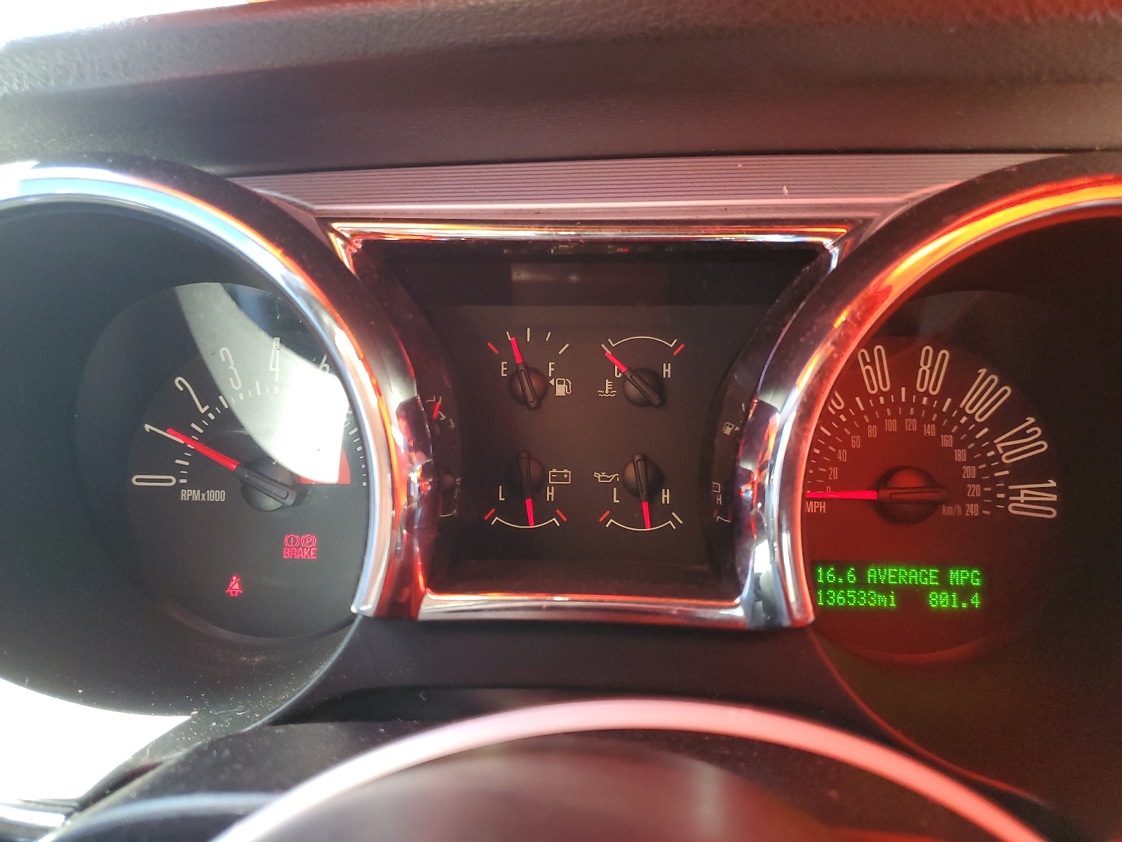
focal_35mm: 26
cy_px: 421
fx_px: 843
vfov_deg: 53.1
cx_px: 561
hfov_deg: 67.3
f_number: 1.5
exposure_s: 1/60.2
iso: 222
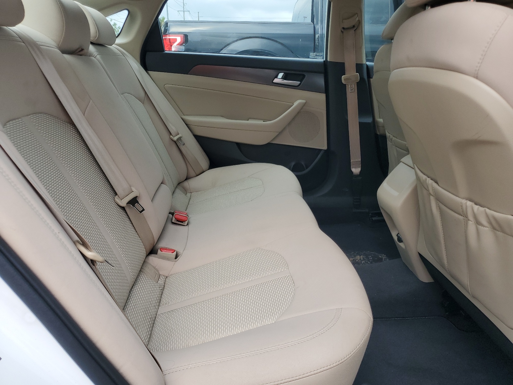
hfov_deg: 67.3
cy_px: 192
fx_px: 385
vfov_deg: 53.1
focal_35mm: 26
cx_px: 256
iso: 50
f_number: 1.5
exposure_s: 1/357
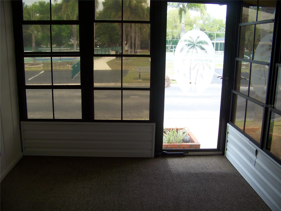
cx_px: 140
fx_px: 292
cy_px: 106
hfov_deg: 51.4
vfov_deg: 39.7
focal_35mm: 36
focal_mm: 5.85
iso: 64
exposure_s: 1/100
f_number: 2.8
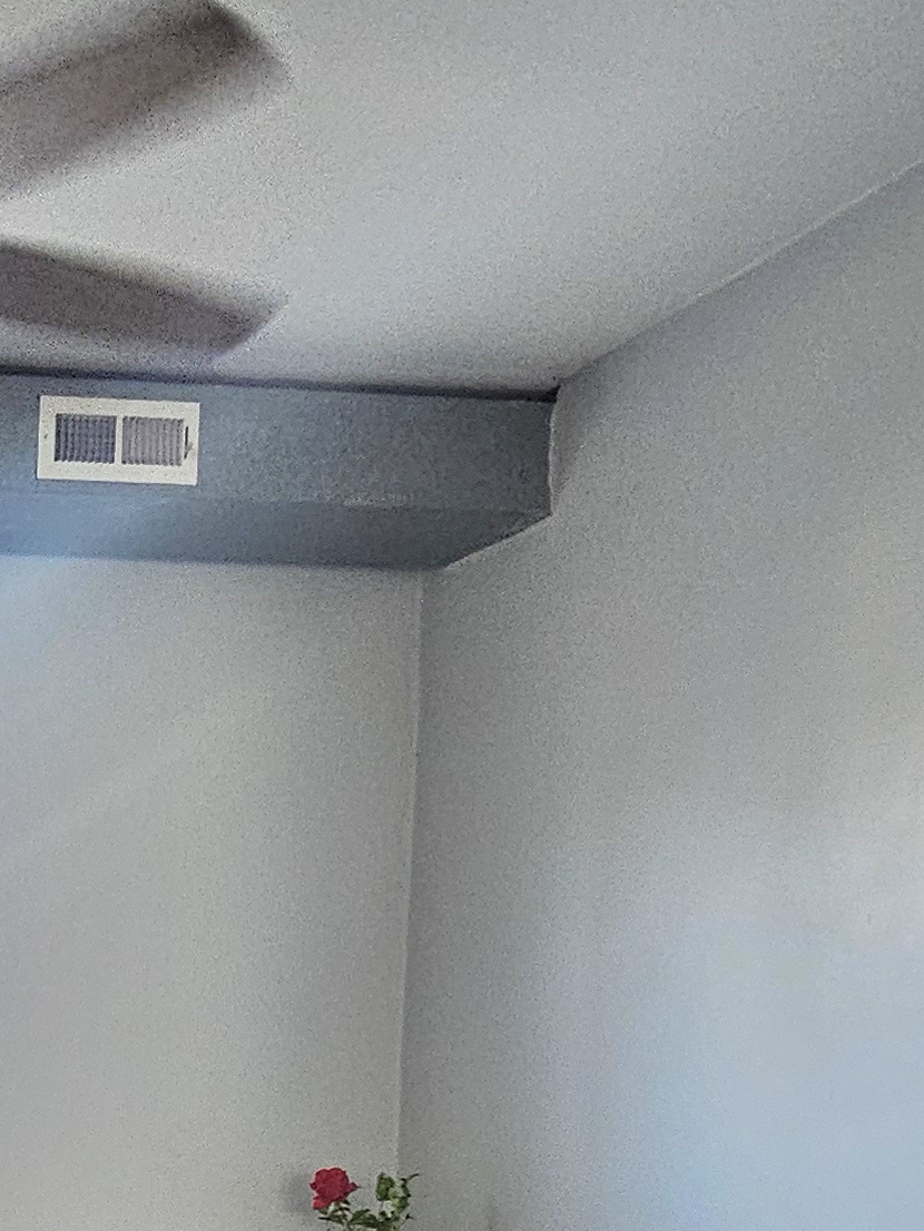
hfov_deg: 24.9
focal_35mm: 47
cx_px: -397
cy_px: 1254
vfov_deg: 36.1
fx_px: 1672
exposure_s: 1/101
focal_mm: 2.2
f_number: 2.2
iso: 400
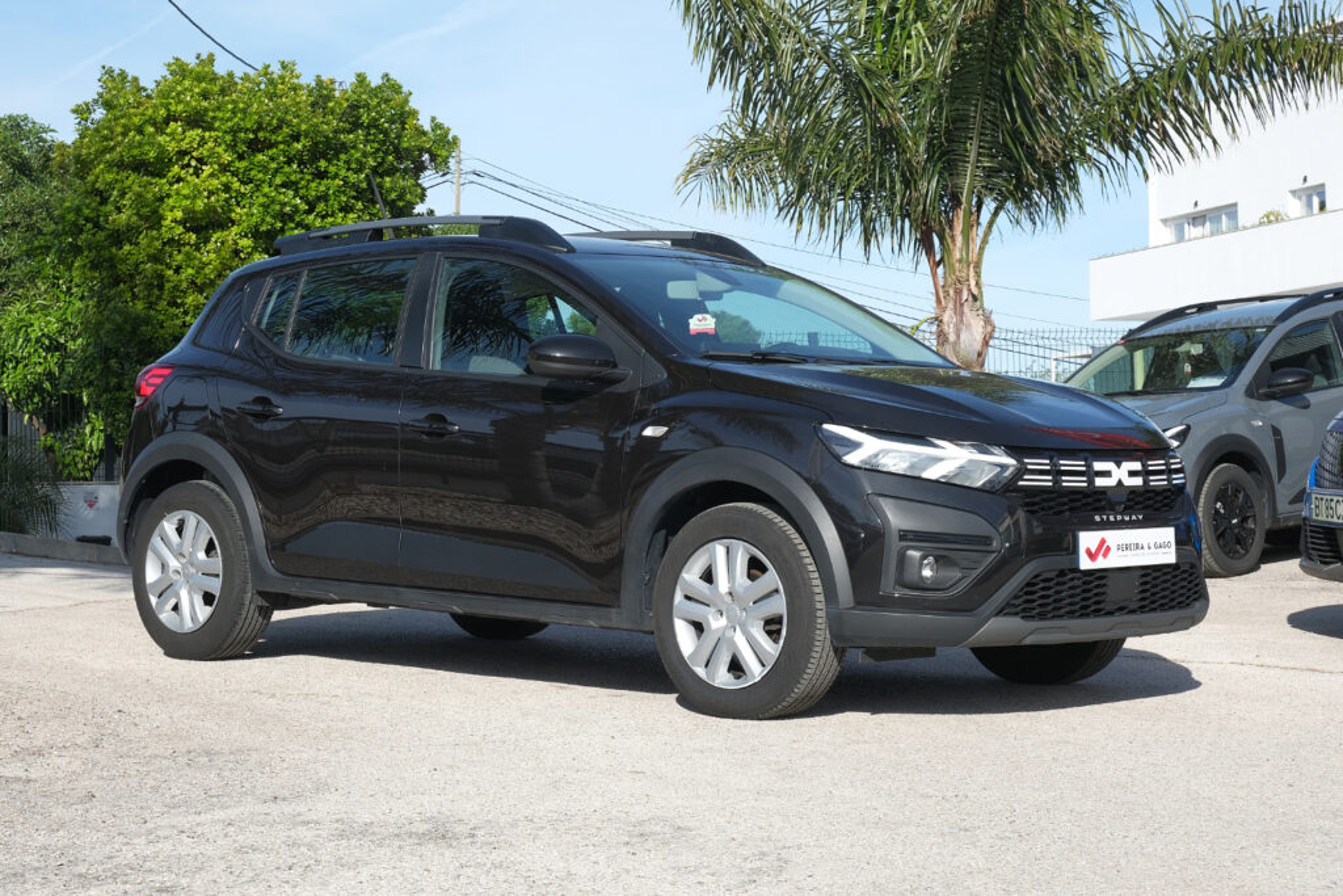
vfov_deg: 20.0
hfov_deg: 29.7
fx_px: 2537
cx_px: 672
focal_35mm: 68
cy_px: 448
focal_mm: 45
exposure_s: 1/200
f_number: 9
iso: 160
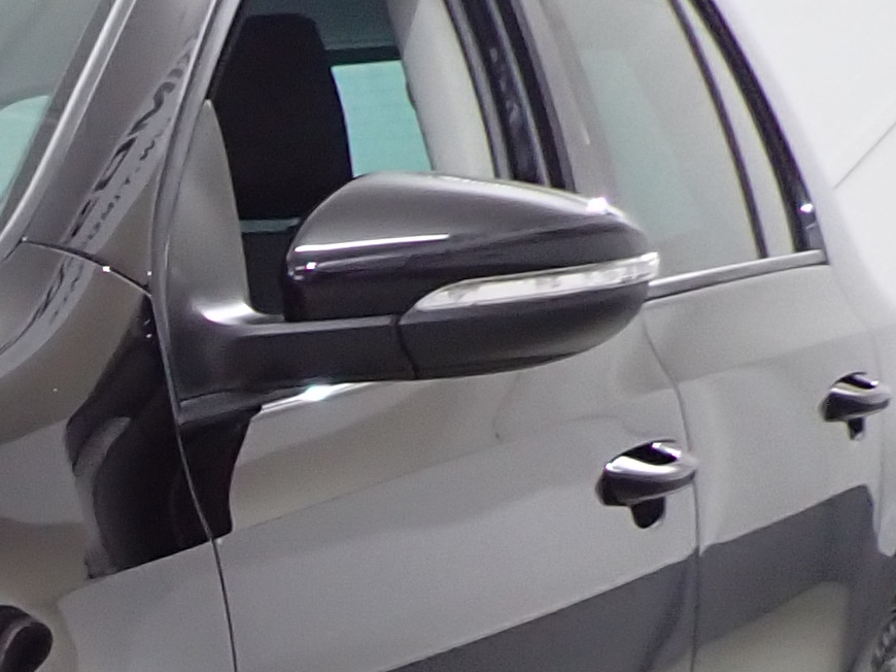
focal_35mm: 115
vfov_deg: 12.4
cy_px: 951
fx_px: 2976
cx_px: -808
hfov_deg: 14.6
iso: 200
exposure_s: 1/40
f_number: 2
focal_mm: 4.5
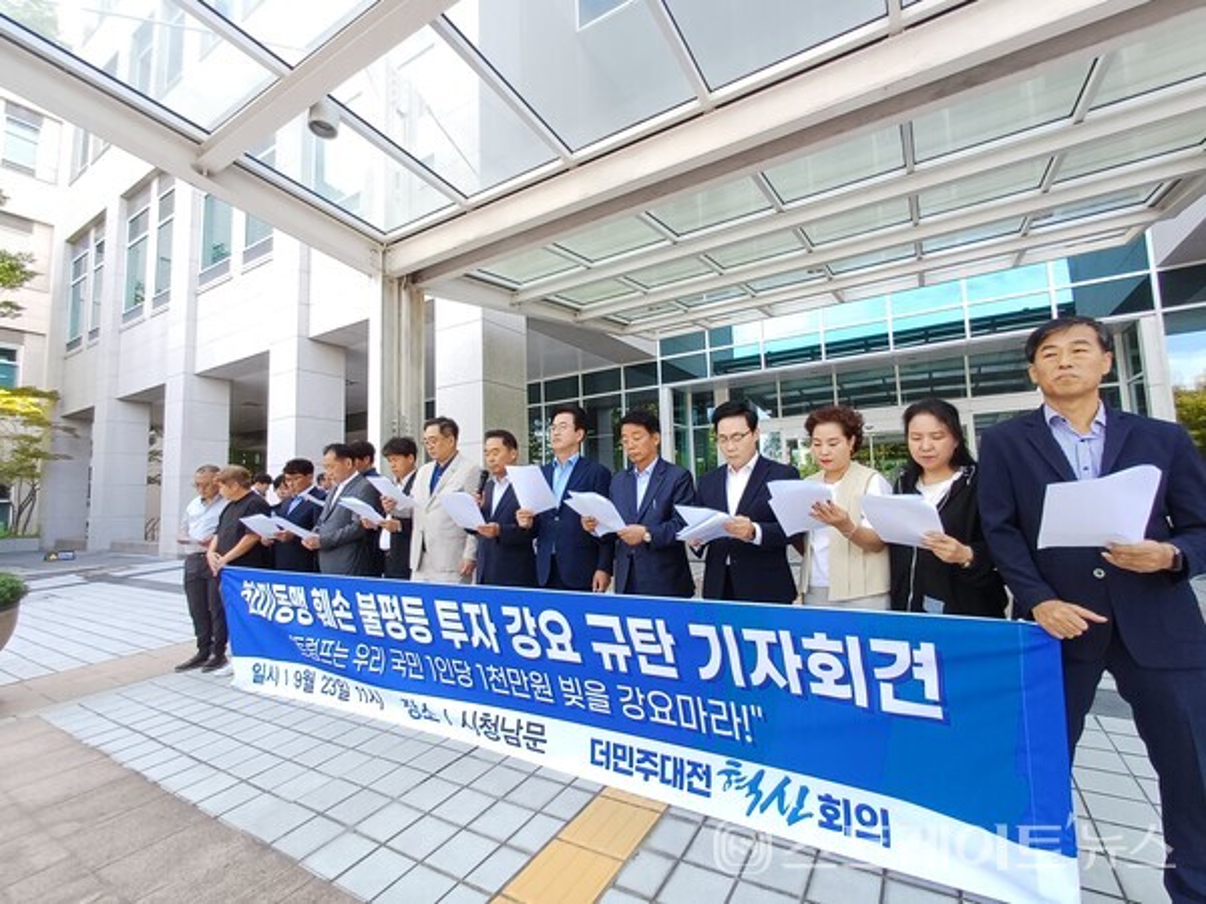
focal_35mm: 16
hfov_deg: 94.5
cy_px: 452
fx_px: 557
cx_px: 603
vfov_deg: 78.1
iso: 64
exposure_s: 1/120
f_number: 2.2
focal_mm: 1.64
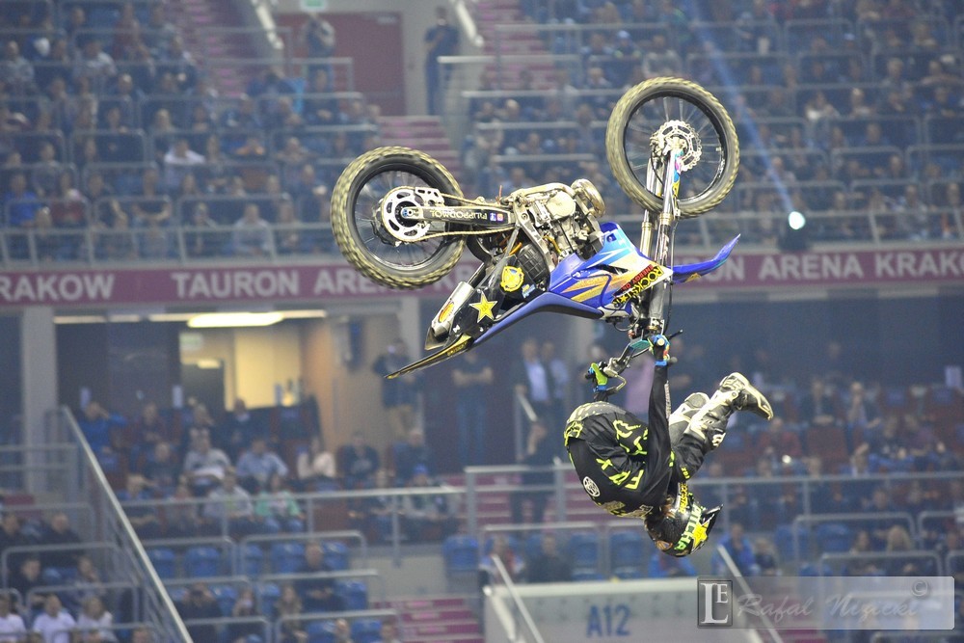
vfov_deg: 7.4
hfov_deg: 11.1
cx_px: 482
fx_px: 4954
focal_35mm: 185
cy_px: 322
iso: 3200
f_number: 3.5
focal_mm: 185
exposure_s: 1/640
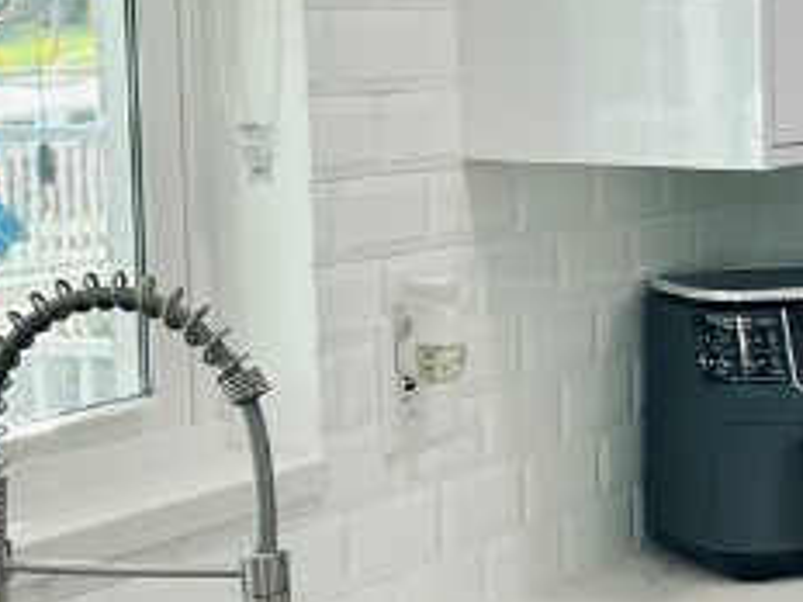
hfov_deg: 17.0
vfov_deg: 14.0
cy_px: 315
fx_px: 2459
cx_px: 1166
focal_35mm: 106
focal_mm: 6.86
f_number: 1.78
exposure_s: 1/211
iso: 64
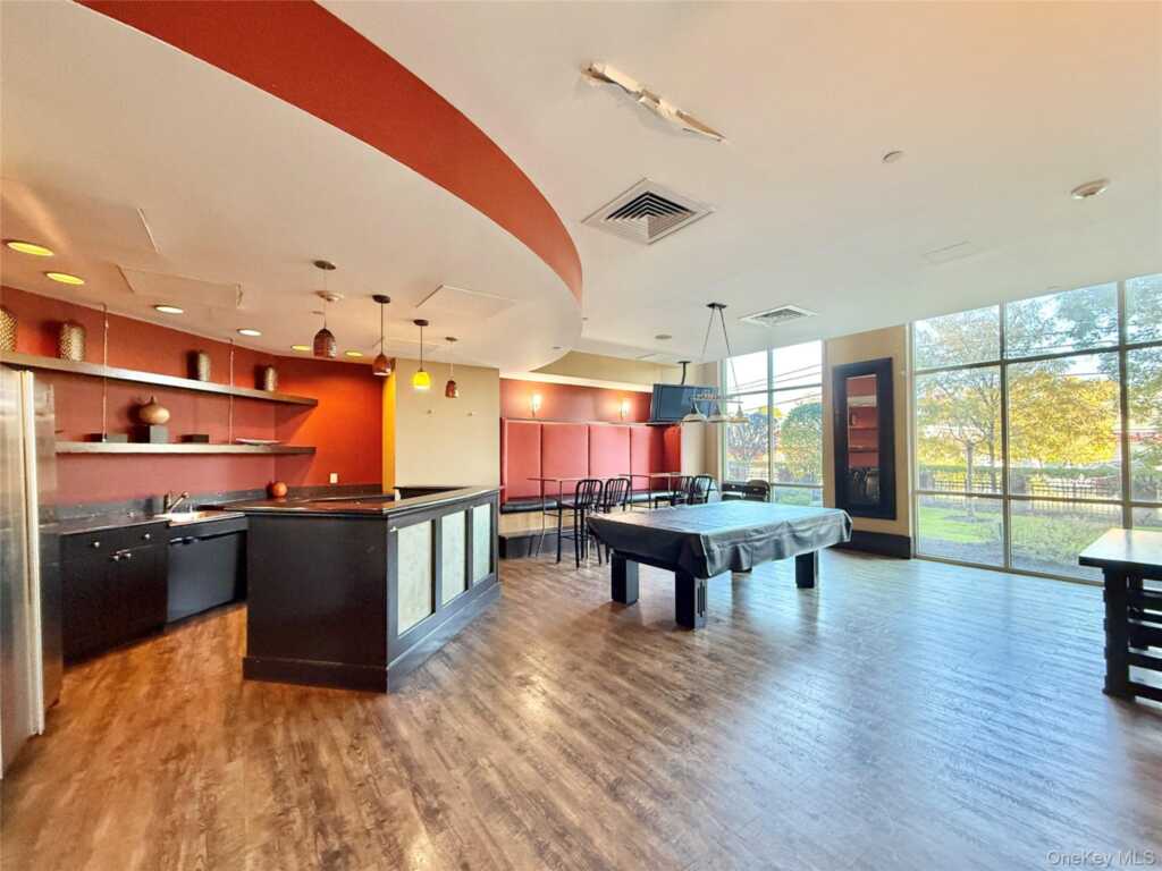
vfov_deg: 85.7
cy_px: 436
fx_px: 470
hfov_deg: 102.1
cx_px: 581
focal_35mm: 14
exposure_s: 1/60
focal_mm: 2.22
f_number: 2.2
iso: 400
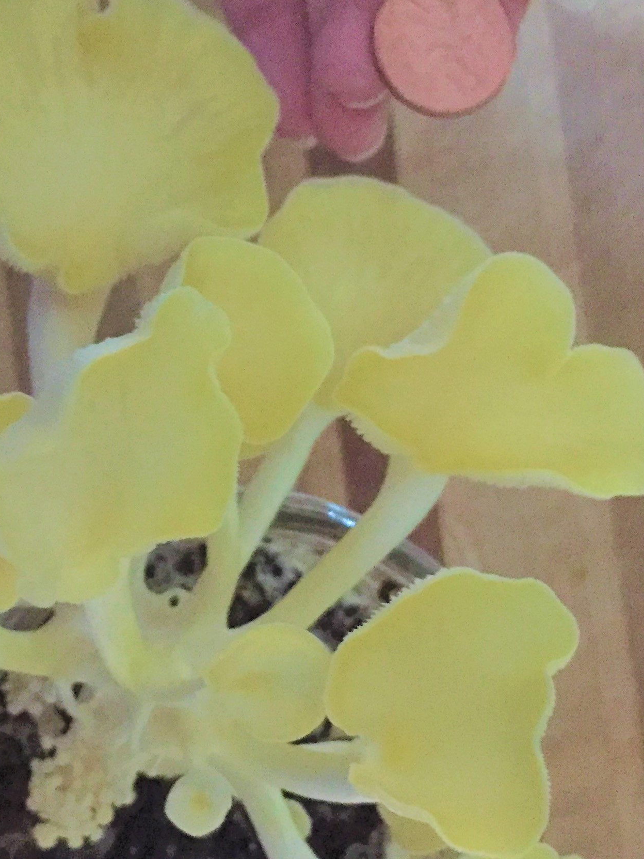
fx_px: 1067
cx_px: 216
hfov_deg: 33.3
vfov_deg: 43.5
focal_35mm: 43
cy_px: 542
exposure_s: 1/15
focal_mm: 4.15
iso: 1250
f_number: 2.2
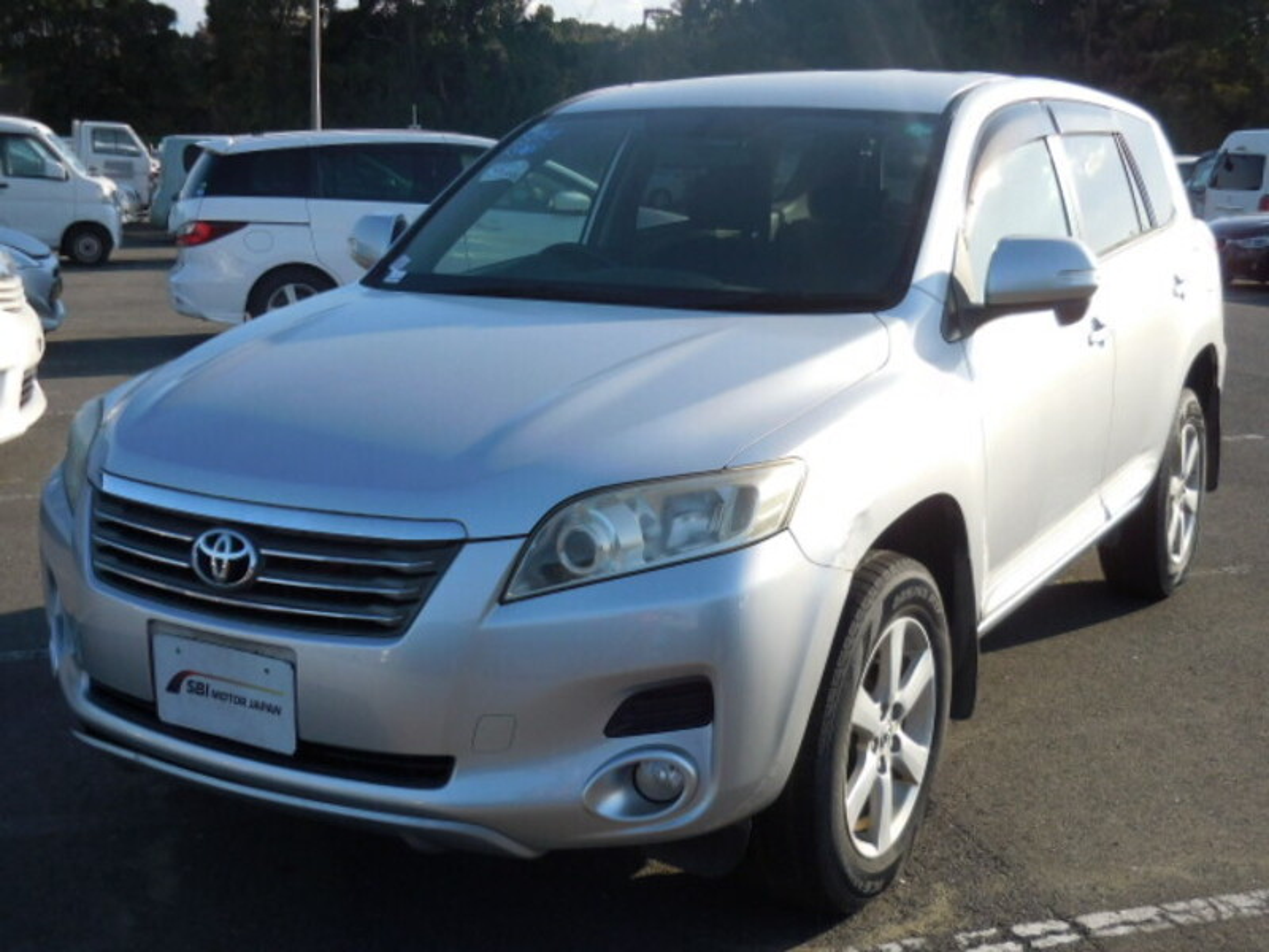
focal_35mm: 45
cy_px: 476
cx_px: 634
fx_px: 1650
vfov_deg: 32.2
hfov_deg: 42.1
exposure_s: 1/640
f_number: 4.2
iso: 125
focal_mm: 8.1
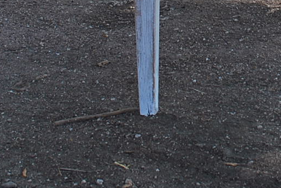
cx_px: 261
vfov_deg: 11.6
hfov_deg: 17.8
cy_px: -108
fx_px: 883
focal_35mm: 113
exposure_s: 1/125
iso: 200
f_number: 5.6
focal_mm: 20
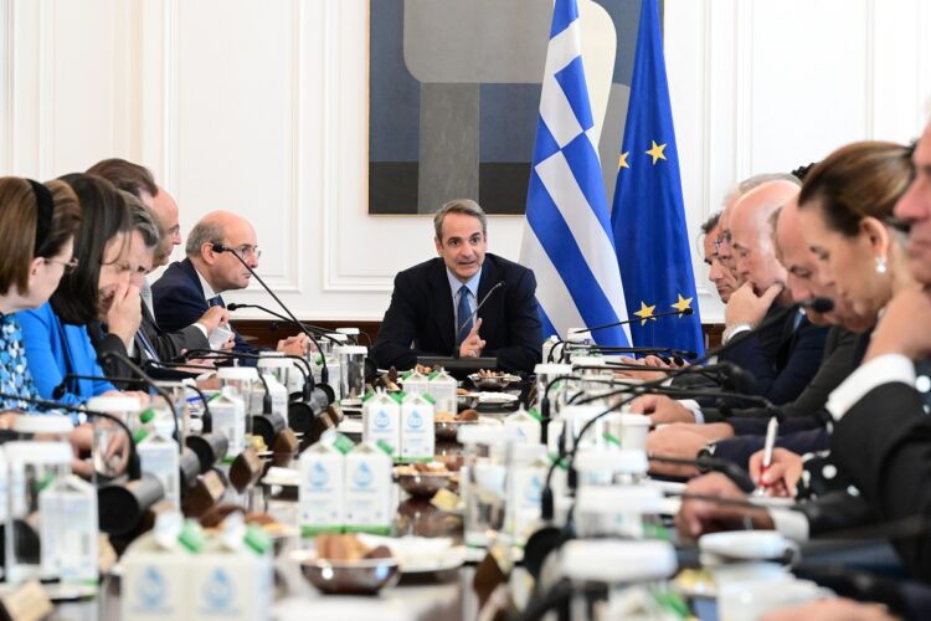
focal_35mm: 105
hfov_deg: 19.5
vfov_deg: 13.0
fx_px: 2715
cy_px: 310
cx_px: 466
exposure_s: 1/500
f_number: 5
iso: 6400
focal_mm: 70
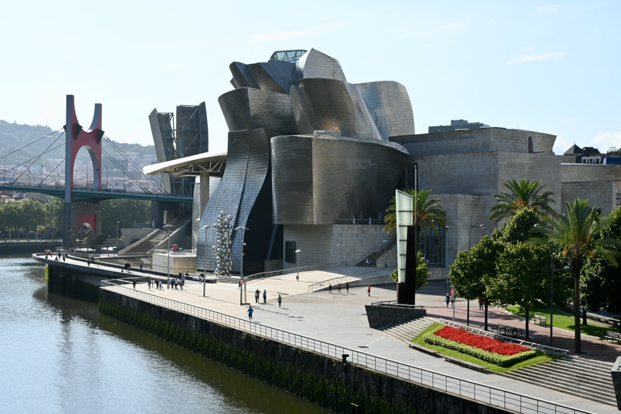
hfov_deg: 36.2
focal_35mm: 55
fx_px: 949
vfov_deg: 24.6
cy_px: 207
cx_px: 310
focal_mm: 55
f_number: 16
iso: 400
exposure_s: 1/250
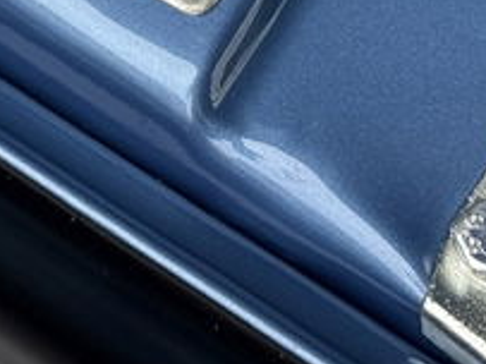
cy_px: -301
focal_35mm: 182
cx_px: -24
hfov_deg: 10.8
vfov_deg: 7.9
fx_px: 2554
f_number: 1.78
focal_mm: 6.76
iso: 64
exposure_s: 1/566
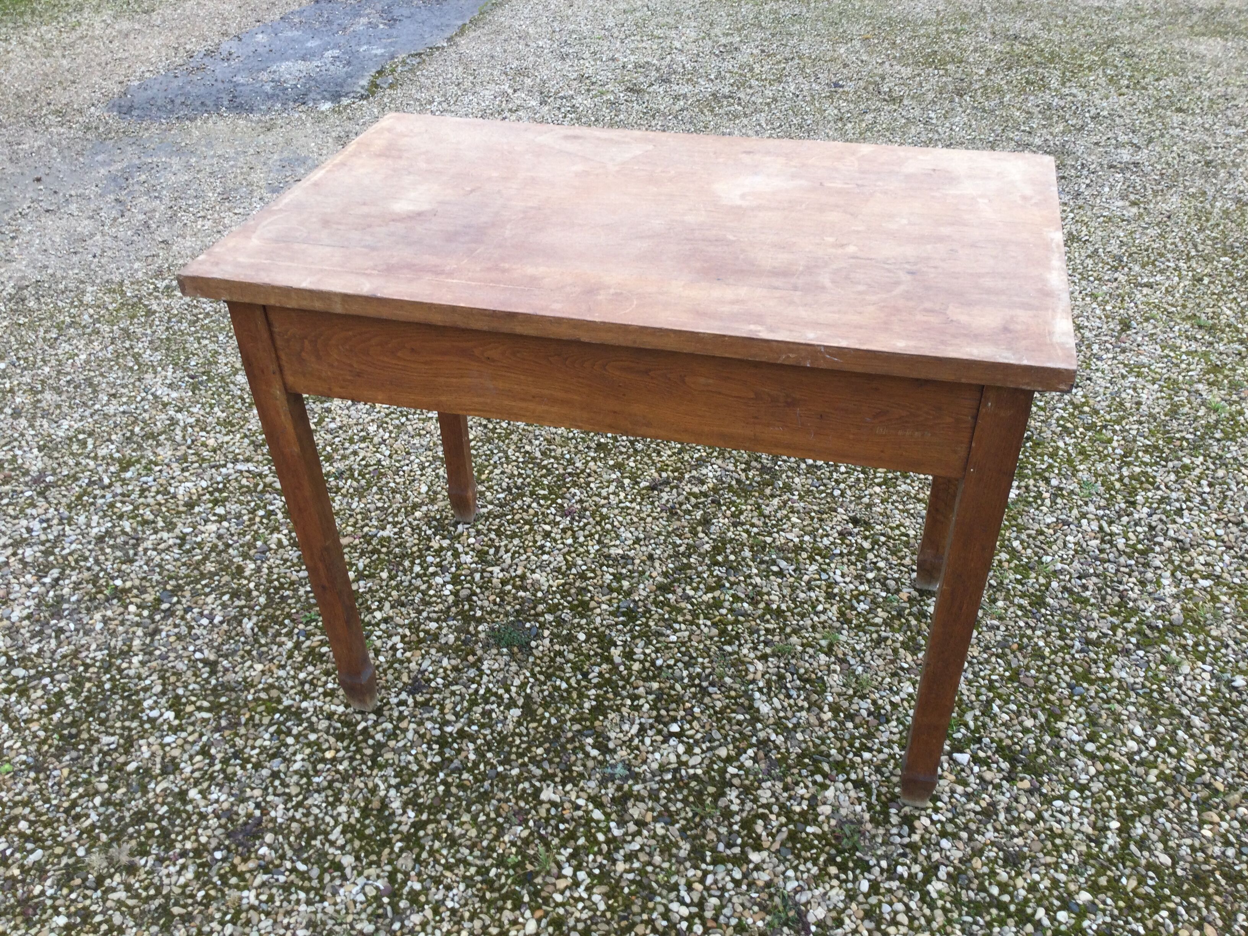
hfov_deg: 58.4
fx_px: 1118
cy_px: 468
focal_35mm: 31
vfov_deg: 45.4
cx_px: 624
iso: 32
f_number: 2.4
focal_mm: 3.3
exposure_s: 1/100
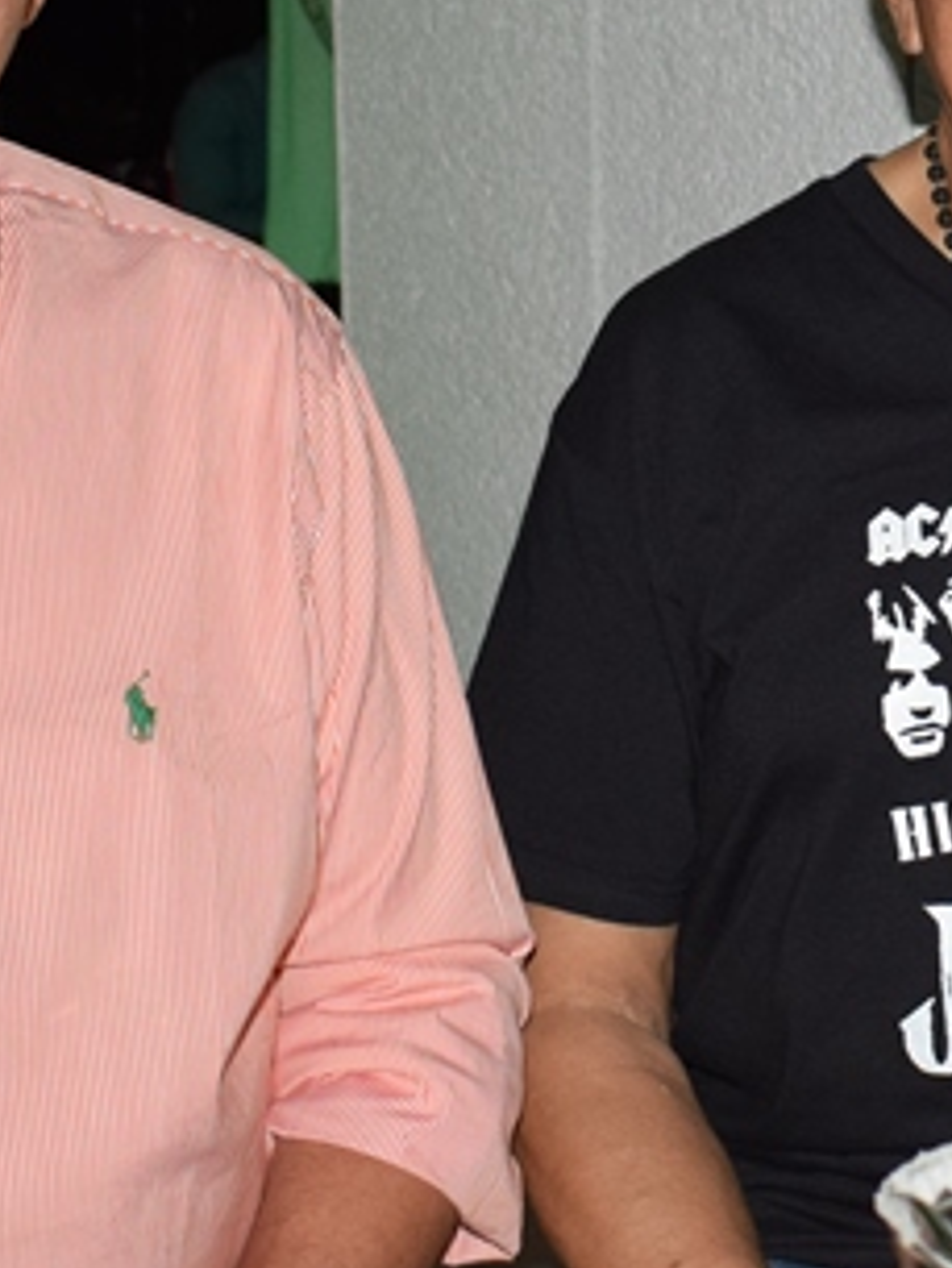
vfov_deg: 19.2
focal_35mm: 102
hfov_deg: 14.1
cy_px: 322
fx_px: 3723
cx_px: 1181
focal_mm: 21
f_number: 3.8
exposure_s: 1/125
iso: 800
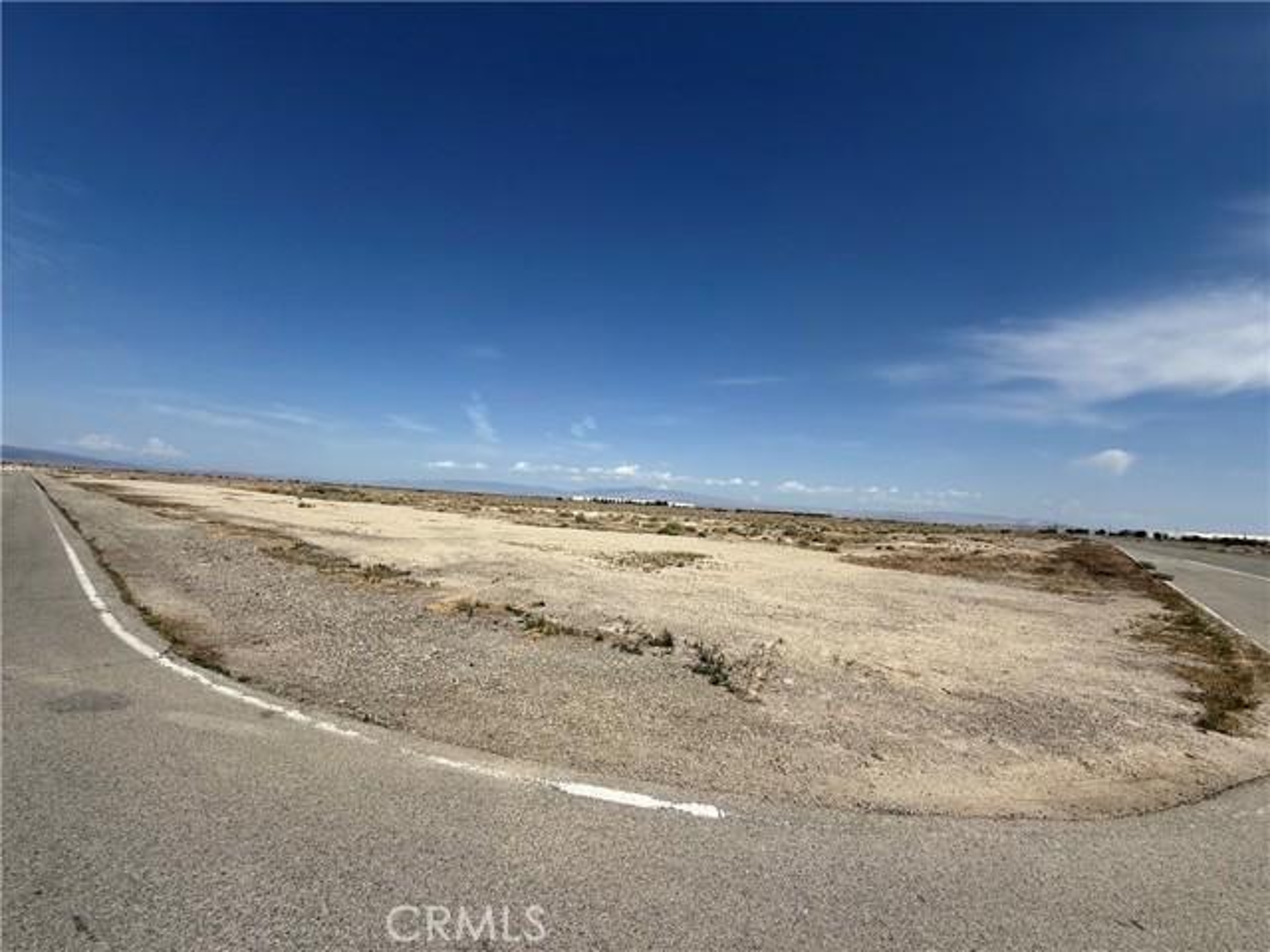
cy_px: 476
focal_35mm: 14
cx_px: 635
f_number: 2.2
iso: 50
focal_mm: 2.22
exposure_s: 1/5155
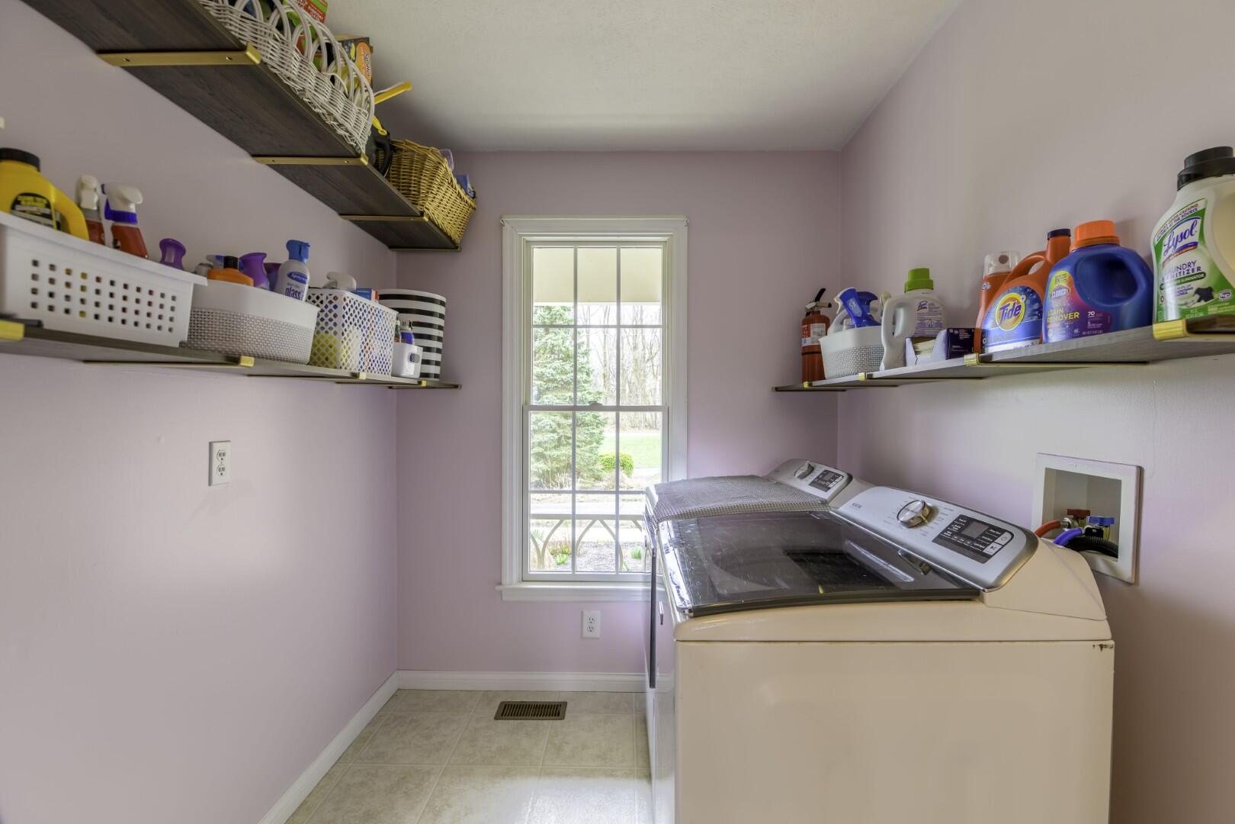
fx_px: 515
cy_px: 412
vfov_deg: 77.3
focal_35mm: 15
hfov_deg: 100.4
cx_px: 618
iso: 100
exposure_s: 1/13
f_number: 13
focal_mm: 15
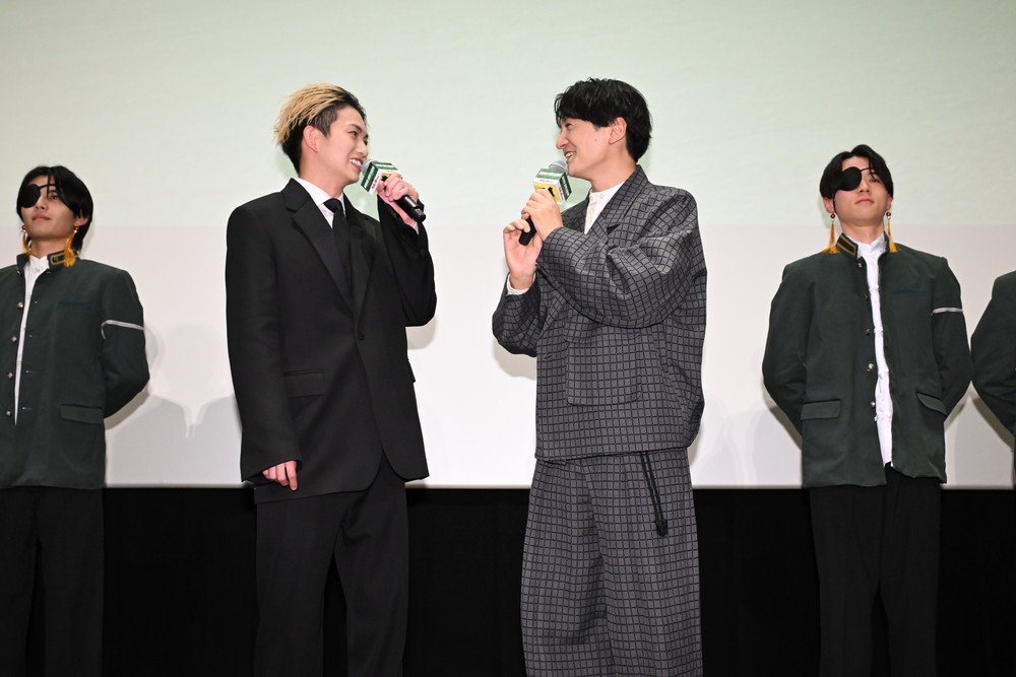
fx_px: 1242
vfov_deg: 30.5
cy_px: 338
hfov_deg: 44.5
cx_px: 508
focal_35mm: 44
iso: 4000
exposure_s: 1/125
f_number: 6.3
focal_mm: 44
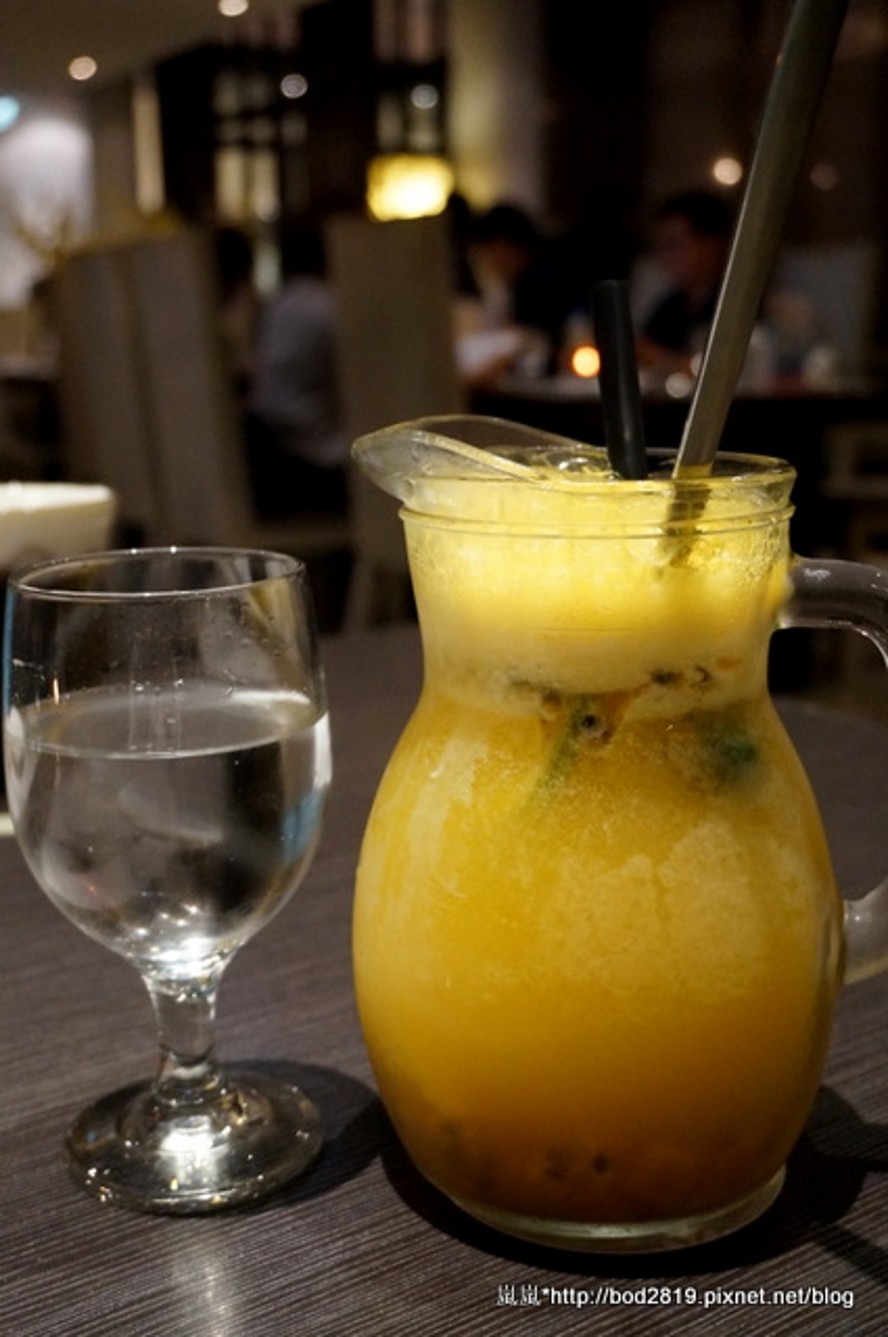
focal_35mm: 40
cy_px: 668
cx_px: 444
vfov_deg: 48.0
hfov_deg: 32.9
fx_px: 1502
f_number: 4.5
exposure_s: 1/25
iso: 3200
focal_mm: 27
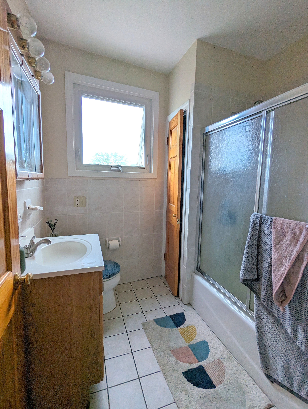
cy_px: 204
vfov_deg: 94.4
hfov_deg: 78.2
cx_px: 154
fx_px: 189
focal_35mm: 16
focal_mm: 2.35
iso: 110
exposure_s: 1/38
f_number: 2.2
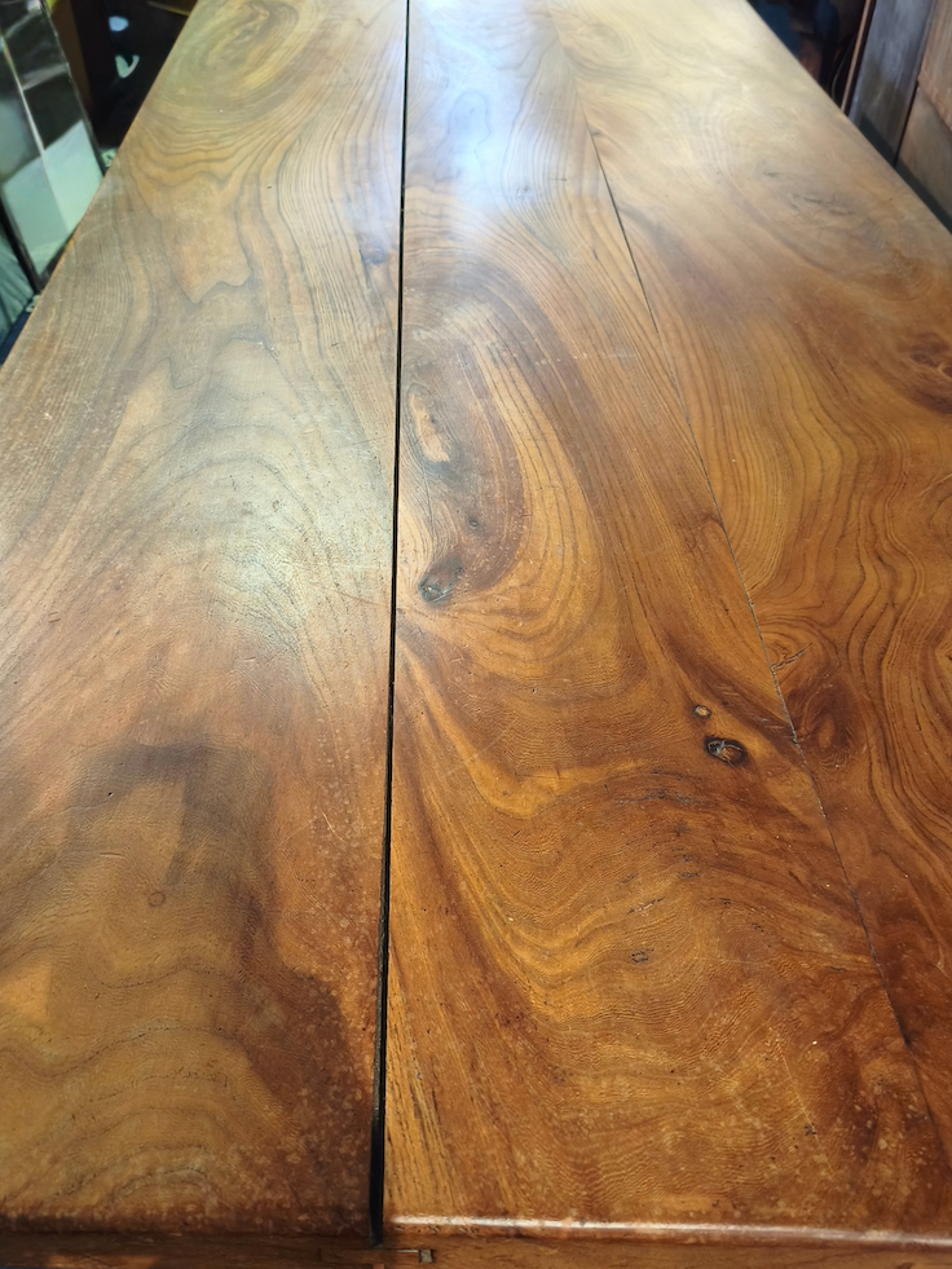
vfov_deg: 59.9
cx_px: 384
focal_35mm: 30
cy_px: 603
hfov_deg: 46.6
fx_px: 1100
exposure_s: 1/33.3
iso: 1250
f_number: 1.7
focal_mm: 5.35
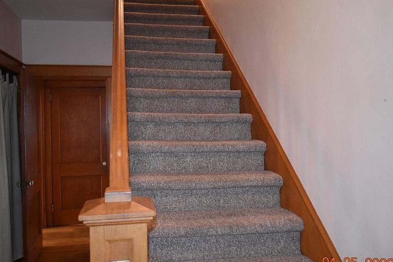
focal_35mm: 33
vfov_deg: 40.0
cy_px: 125
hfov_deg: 57.2
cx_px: 195
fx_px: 360
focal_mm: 18
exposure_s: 1/60
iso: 2200
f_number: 3.5
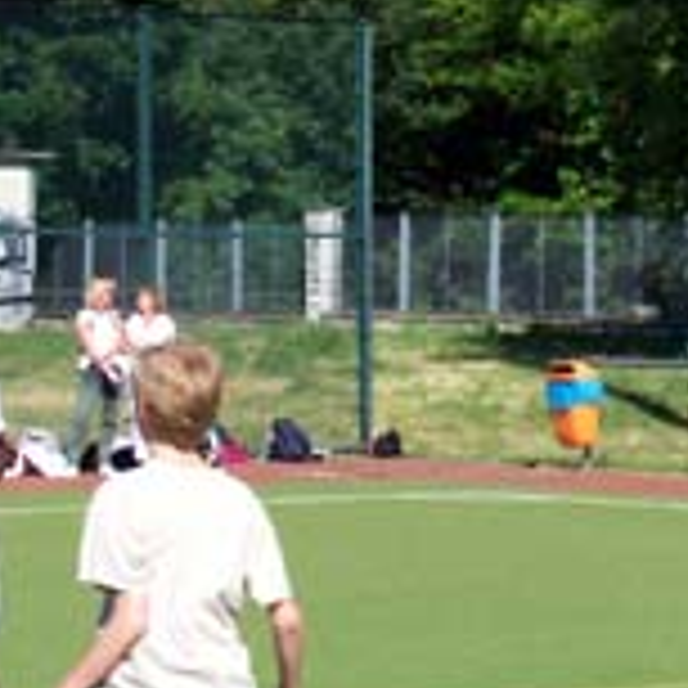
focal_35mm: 169
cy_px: 279
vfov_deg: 10.3
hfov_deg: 10.3
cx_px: 504
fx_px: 3800
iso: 80
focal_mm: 10.8
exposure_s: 1/258
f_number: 6.8
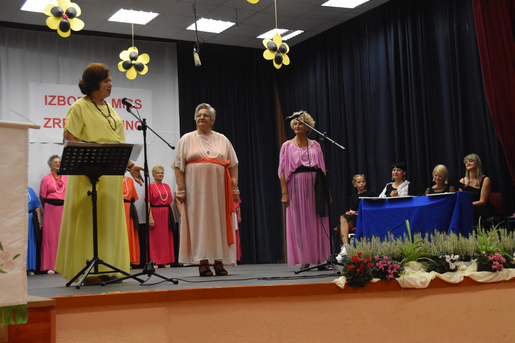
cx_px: 258
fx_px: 751
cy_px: 172
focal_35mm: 52
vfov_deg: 25.8
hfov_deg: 37.9
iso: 3200
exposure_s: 1/200
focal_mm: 35
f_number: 5
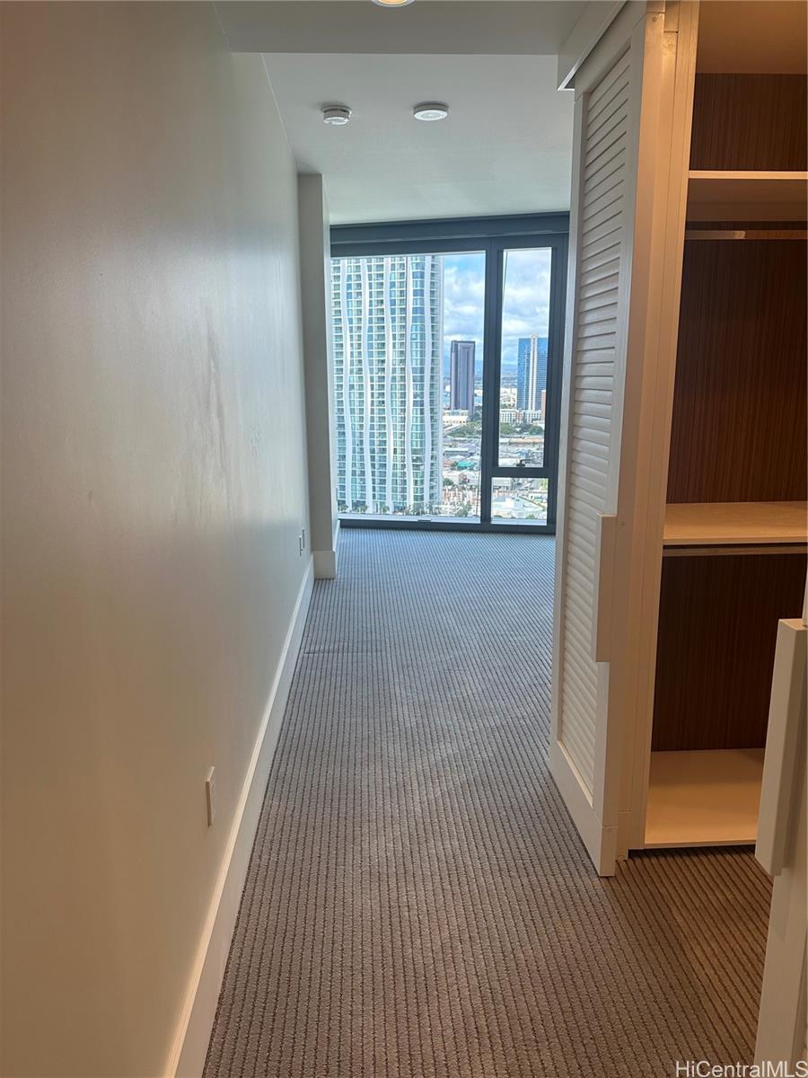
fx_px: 747
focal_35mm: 24
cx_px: 404
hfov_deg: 56.8
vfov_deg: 71.6
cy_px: 539
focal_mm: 6.86
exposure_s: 1/185
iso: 64
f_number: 1.78
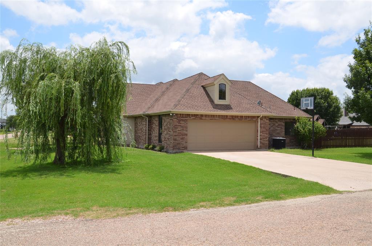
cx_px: 186
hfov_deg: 59.6
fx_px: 325
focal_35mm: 32
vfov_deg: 41.5
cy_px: 123
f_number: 8
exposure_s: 1/250
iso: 100
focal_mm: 21
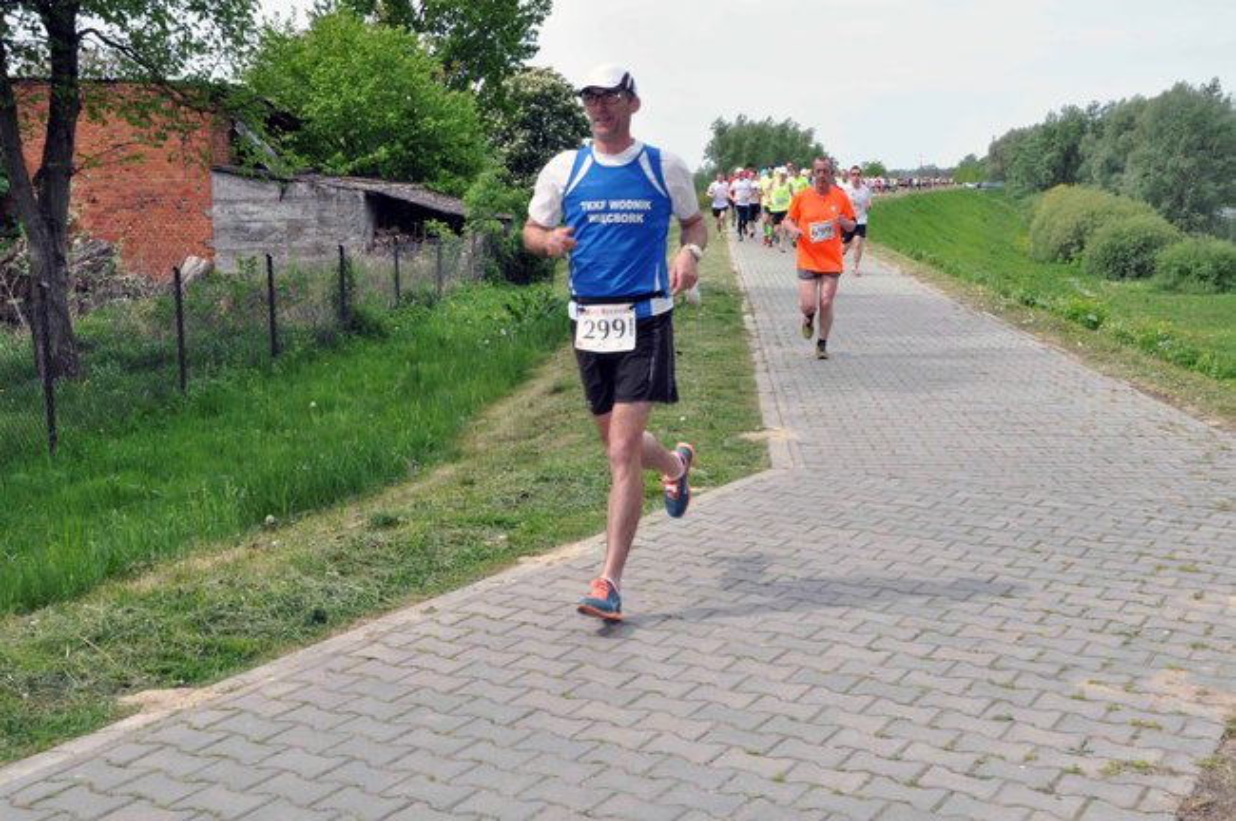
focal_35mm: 48
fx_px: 1646
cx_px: 618
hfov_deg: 41.2
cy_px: 410
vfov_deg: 28.0
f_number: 22
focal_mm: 32
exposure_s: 1/200
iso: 800
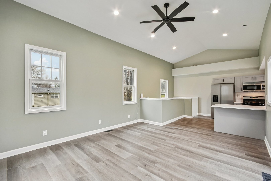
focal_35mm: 15
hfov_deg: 100.4
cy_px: 90
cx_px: 136
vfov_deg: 77.3
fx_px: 113
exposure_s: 1/30
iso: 400
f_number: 8
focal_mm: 10
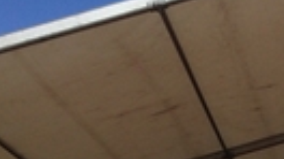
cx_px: 366
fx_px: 903
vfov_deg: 9.0
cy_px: 392
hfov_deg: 16.9
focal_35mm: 120
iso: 32
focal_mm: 4.15
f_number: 2.2
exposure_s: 1/3425
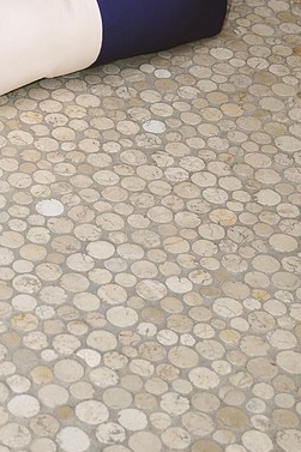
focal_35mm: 115
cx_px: -41
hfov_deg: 11.7
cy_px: -53
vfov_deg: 17.2
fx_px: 1444
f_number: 5.6
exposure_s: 1/100
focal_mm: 50
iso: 2000
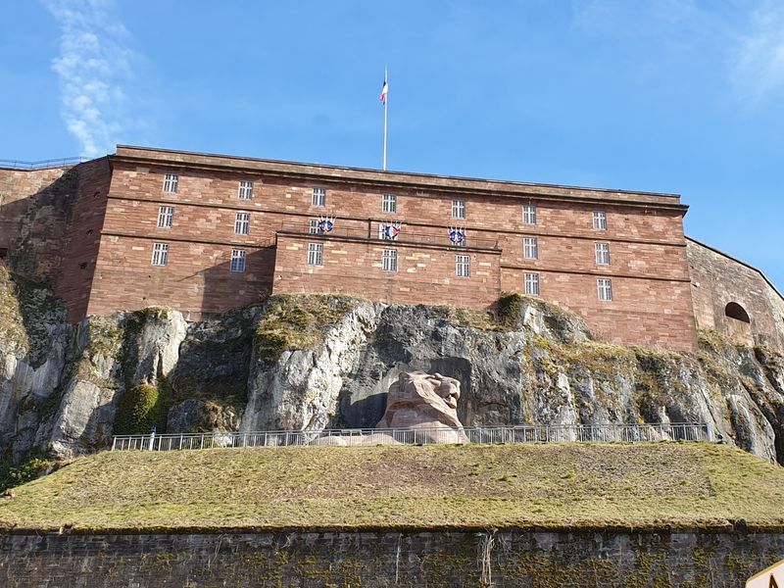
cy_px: 294
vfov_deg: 53.1
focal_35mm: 26
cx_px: 392
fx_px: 589
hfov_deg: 67.3
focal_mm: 4.3
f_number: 2.4
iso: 50
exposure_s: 1/531
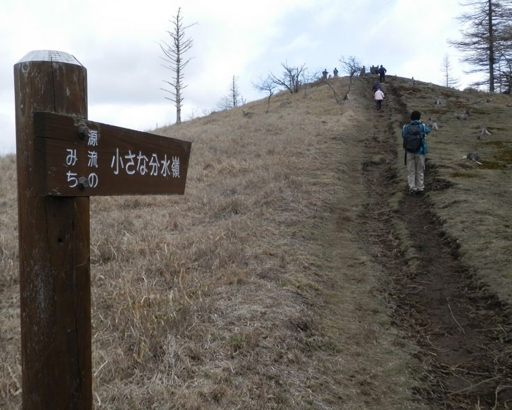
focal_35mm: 35
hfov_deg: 51.5
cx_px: 239
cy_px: 207
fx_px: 530
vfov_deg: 42.2
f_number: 3.4
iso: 80
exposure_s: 1/640
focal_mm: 6
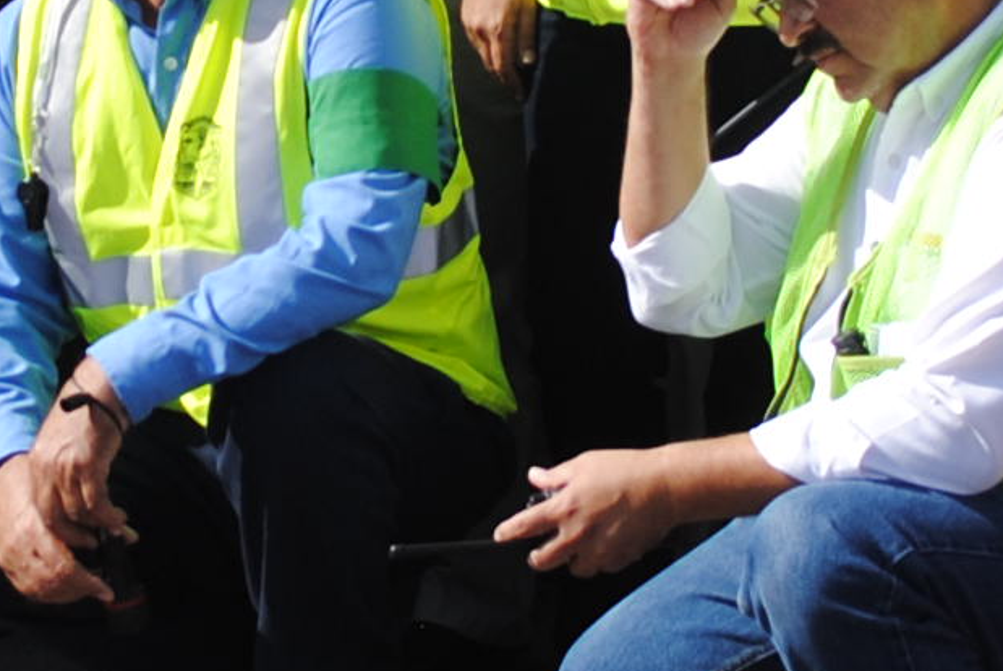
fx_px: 4713
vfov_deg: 8.1
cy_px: 21
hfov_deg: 12.1
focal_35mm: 169
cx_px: 230
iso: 110
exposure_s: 1/1000
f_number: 4
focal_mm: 18
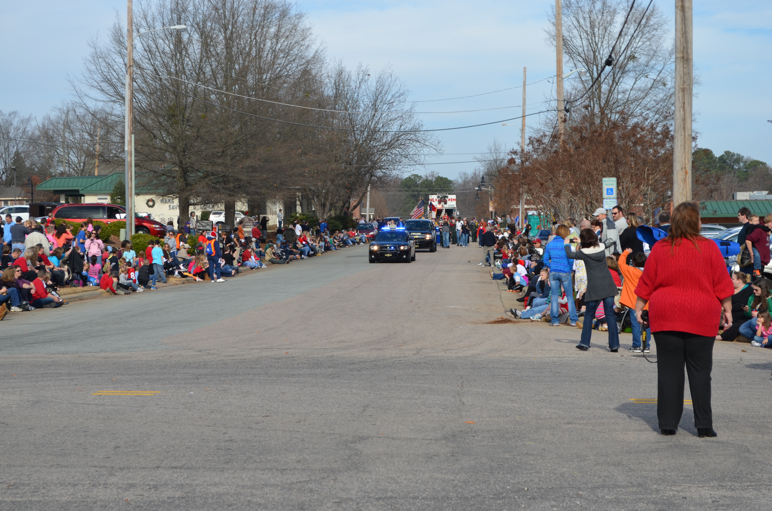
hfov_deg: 24.7
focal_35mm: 82
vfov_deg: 16.5
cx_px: 386
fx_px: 1766
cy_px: 256
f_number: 8
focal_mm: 55
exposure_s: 1/250
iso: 100
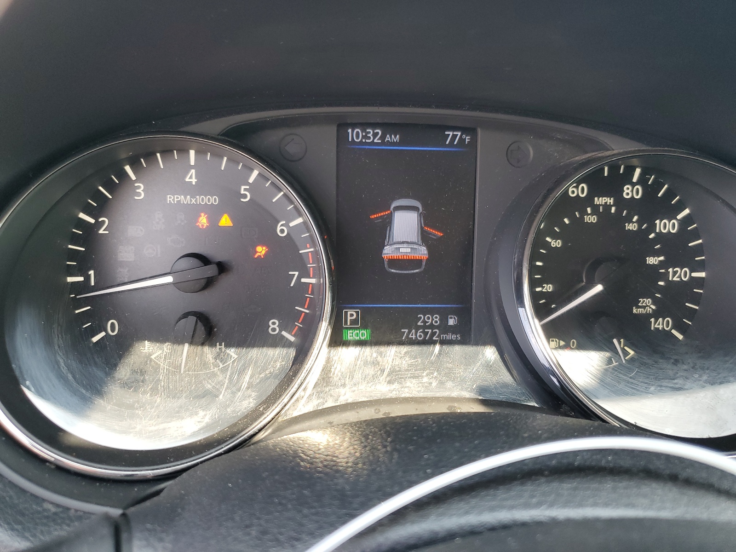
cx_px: 368
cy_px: 276
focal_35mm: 26
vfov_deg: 53.1
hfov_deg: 67.3
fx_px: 553
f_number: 1.5
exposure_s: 1/120
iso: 64
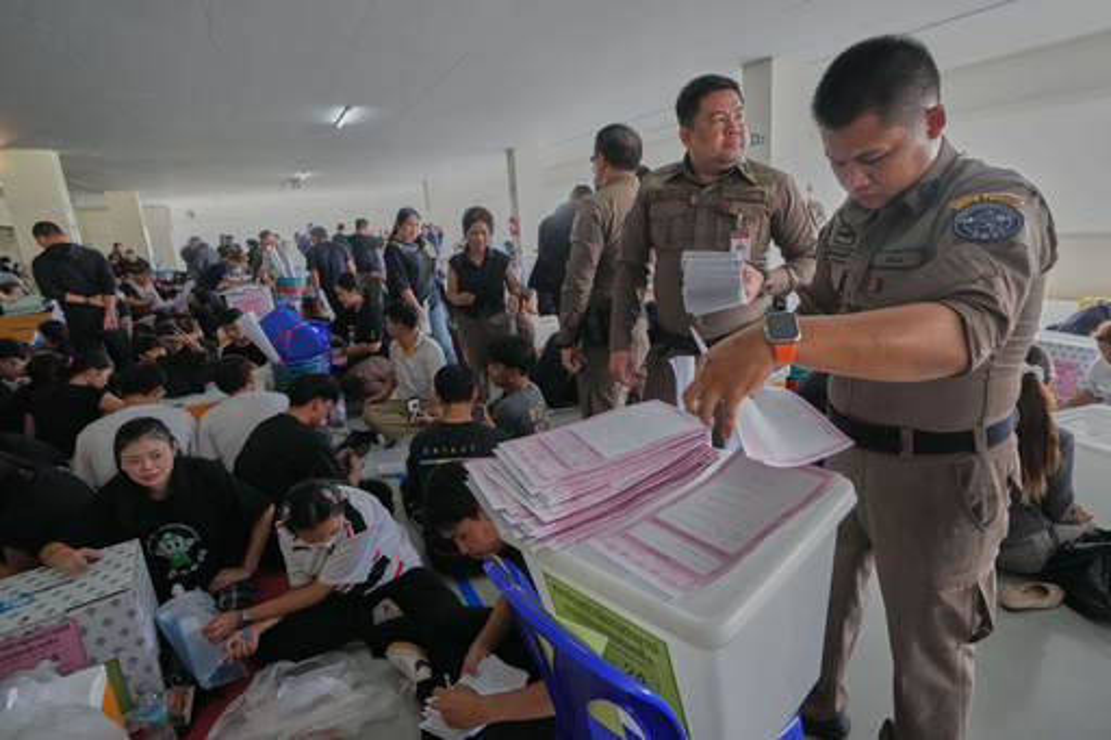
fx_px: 524
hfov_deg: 93.3
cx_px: 556
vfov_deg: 70.4
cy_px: 370
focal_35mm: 17
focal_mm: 17
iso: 3200
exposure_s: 1/500
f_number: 4
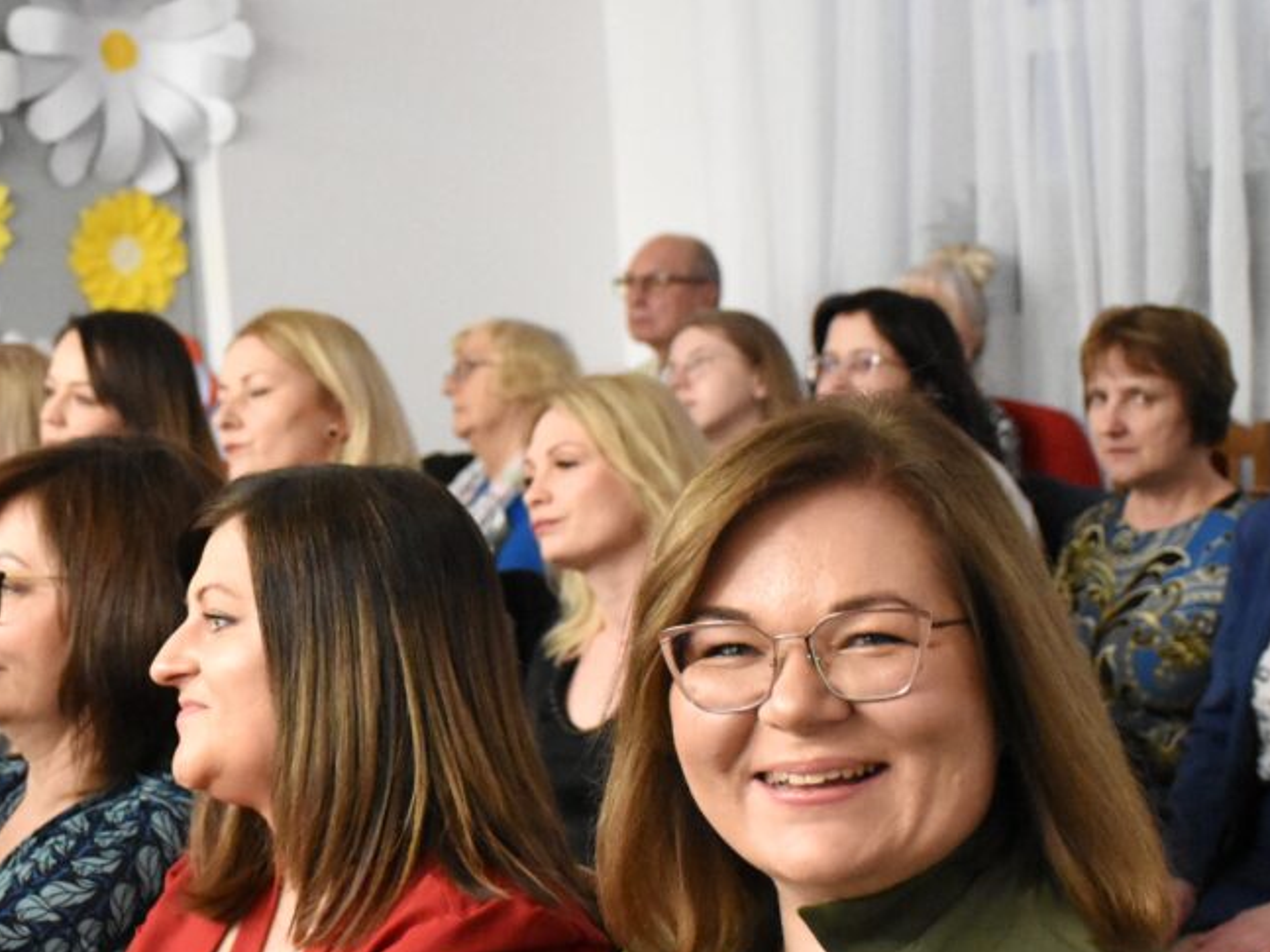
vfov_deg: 16.2
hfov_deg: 21.2
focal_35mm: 91
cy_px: 563
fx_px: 3338
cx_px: 204
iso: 8000
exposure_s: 1/125
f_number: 4.2
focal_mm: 34
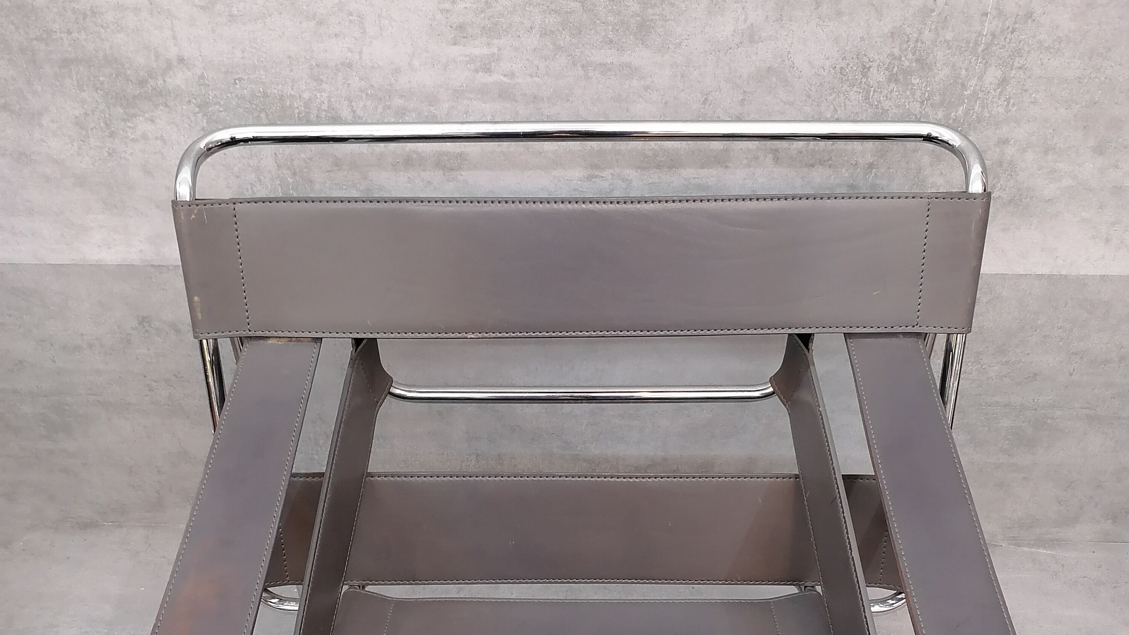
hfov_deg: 52.8
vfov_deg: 29.6
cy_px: 595
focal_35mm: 38
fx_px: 1138
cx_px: 567
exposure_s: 1/33.3
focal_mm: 5.3
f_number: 1.8
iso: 320
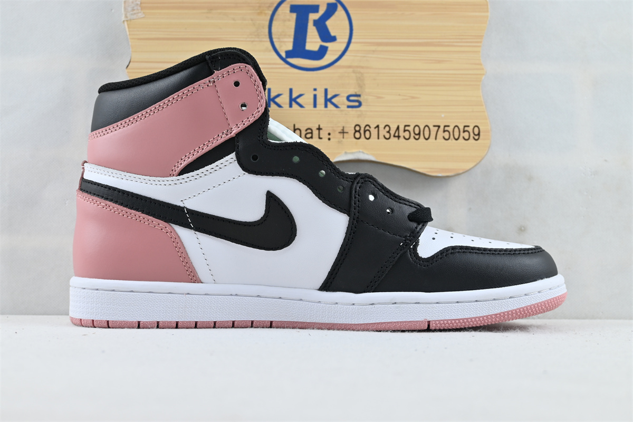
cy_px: 211
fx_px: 791
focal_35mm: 45
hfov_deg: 43.6
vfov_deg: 29.9
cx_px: 316
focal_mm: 30
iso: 100
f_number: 4.8
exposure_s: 1/40
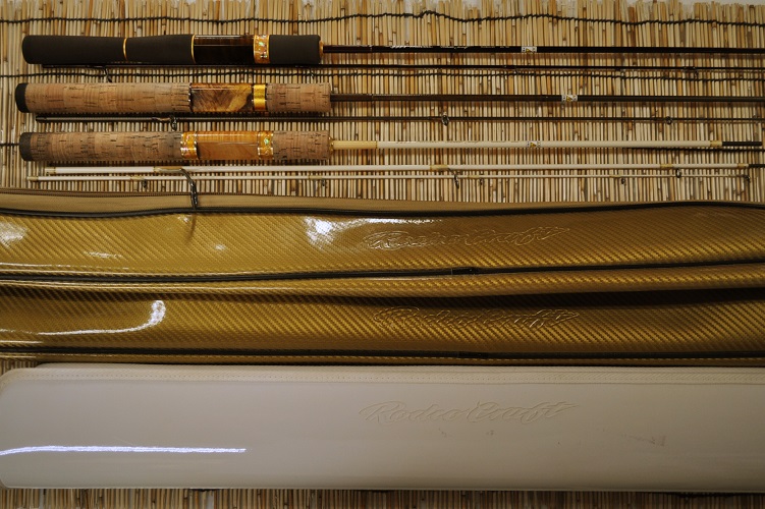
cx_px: 382
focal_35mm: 42
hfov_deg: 46.4
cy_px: 254
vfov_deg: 31.9
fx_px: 892
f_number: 4.5
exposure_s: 1/60
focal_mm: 28
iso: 400
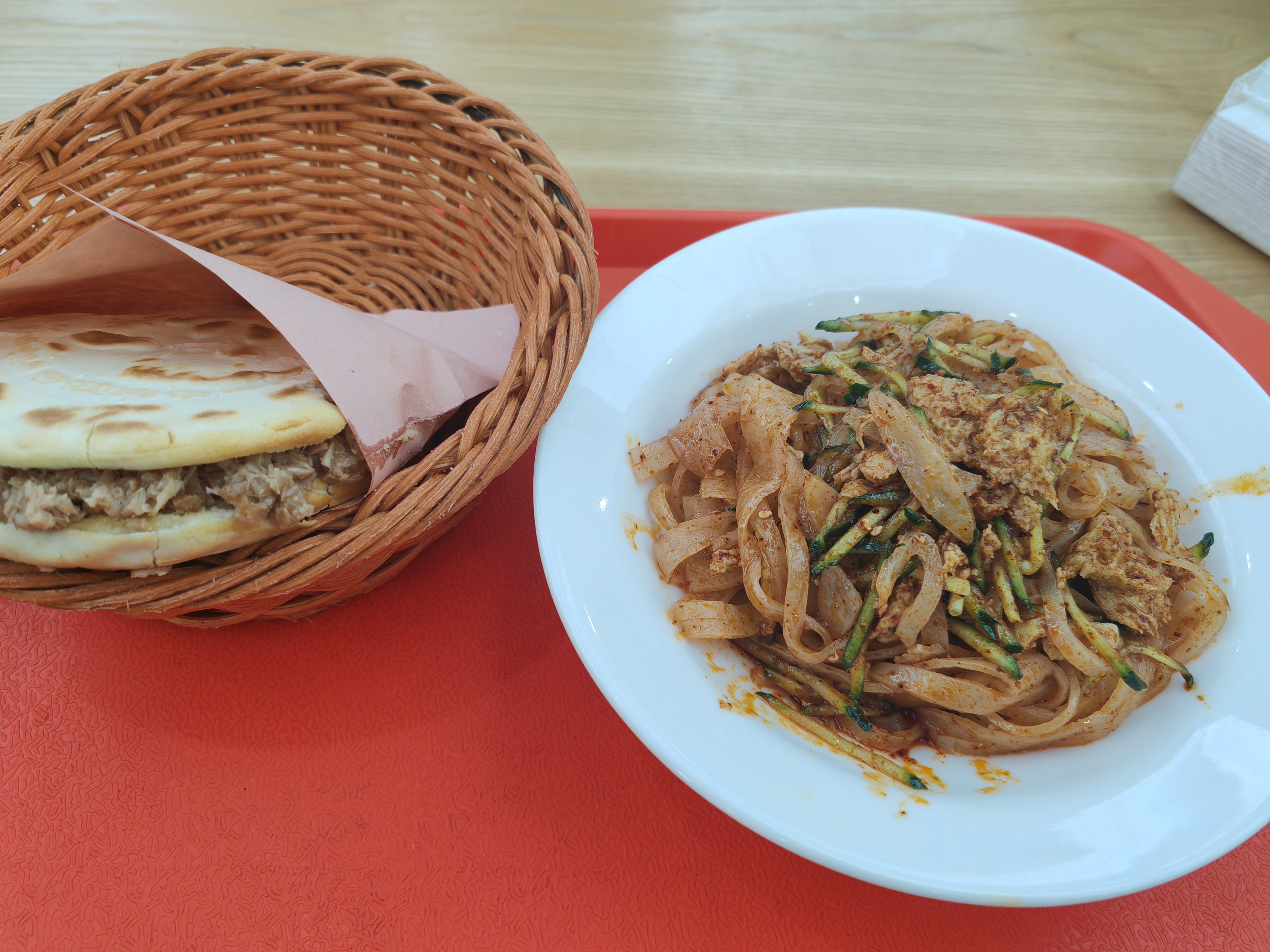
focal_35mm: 27
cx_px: 635
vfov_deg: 51.4
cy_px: 476
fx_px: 991
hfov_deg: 65.3
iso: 320
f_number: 1.9
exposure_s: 1/100
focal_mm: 6.12
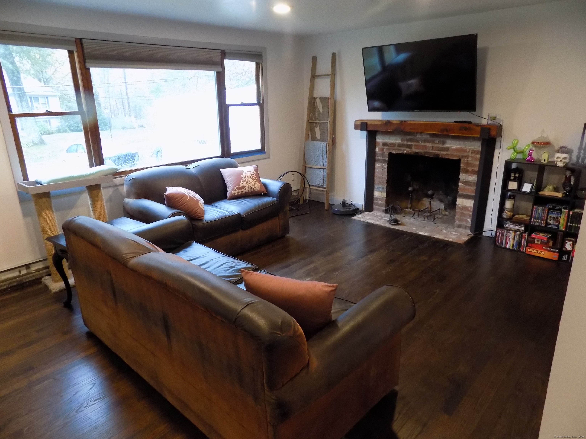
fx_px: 389
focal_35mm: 23
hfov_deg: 73.9
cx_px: 293
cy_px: 220
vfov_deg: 58.9
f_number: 3.1
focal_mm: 4
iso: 360
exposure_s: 1/30
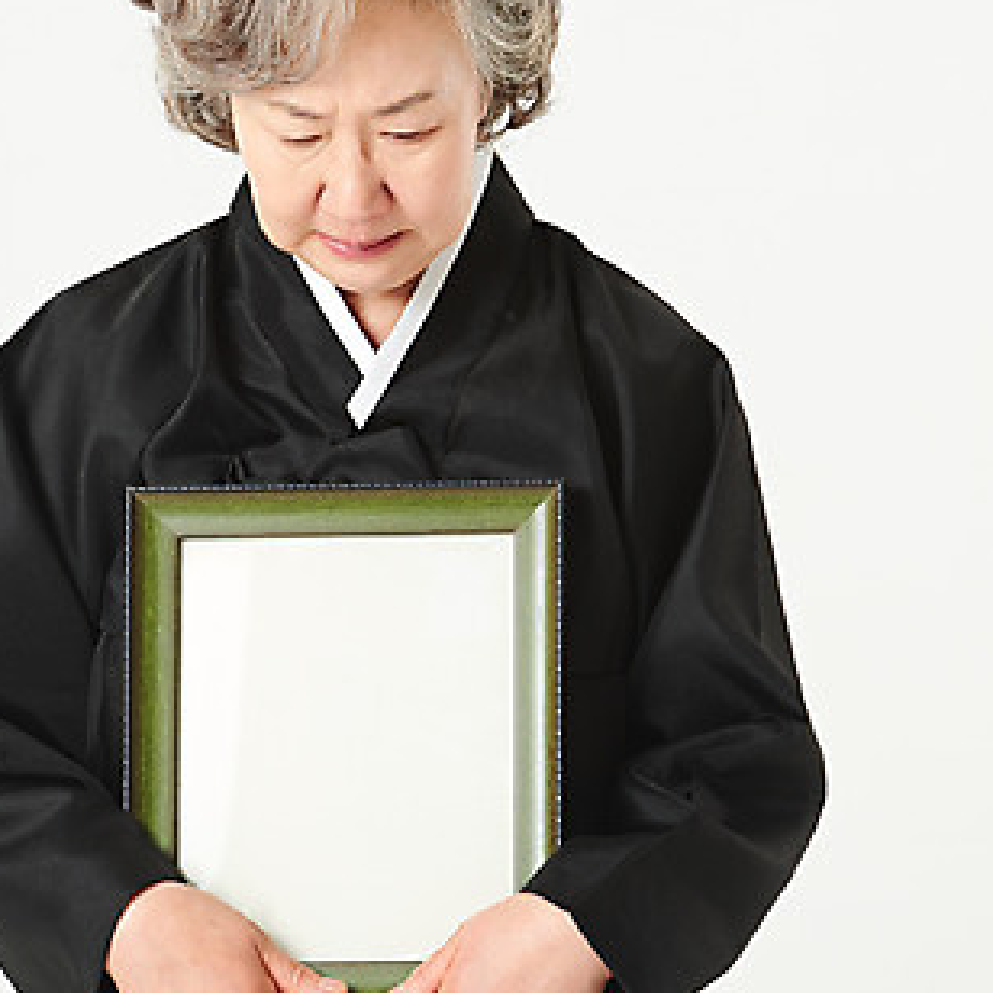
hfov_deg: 7.1
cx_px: 327
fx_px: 8049
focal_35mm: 248
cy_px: 529
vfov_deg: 7.1
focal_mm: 150
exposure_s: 1/125
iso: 100
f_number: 11
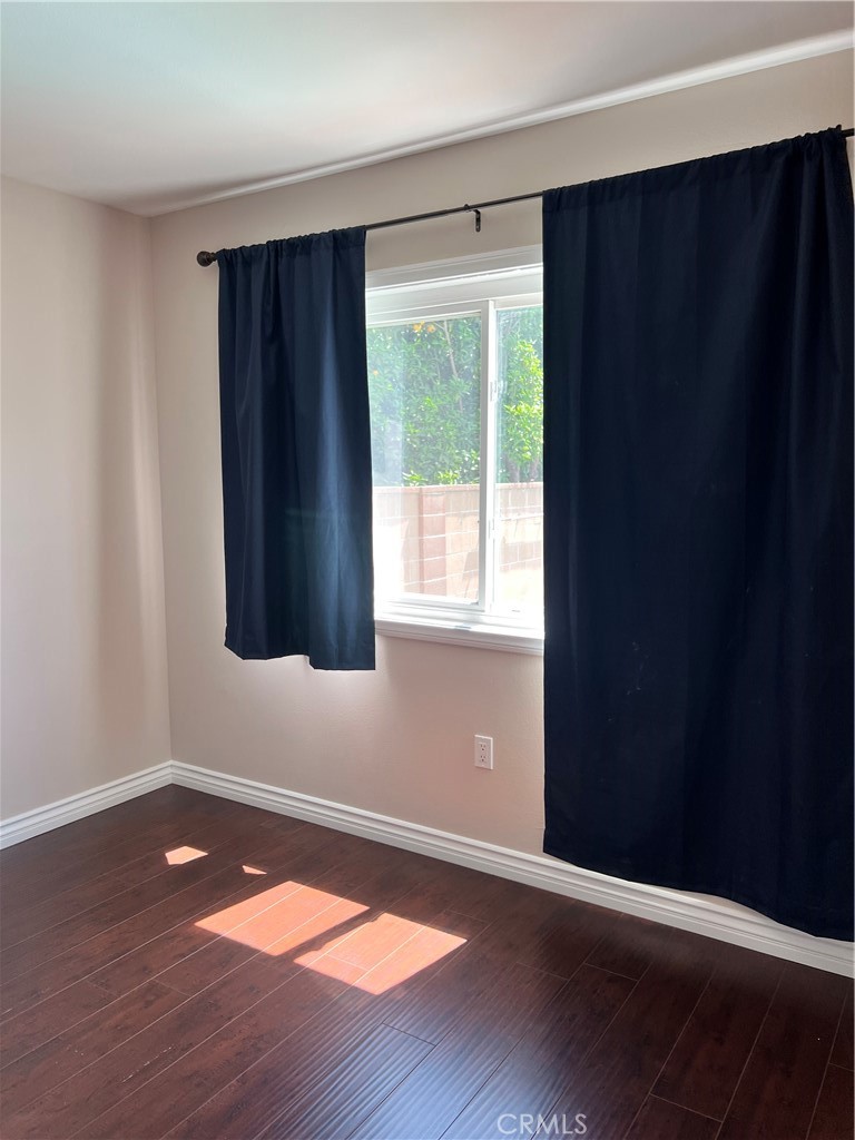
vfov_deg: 67.3
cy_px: 570
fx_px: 856
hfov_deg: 53.1
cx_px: 428
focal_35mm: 26
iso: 40
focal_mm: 5.7
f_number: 1.5
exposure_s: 1/120
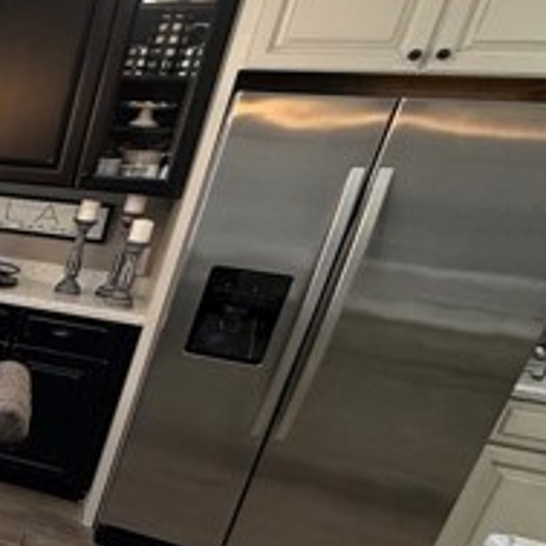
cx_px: -350
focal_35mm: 42
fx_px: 749
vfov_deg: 39.4
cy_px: 378
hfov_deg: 25.1
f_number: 2.2
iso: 125
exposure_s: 1/120
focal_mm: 2.22
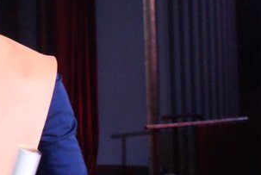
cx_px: -26
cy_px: 41
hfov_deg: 19.0
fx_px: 748
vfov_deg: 13.3
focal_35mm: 103
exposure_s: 1/60
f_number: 5.6
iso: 1600
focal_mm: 26
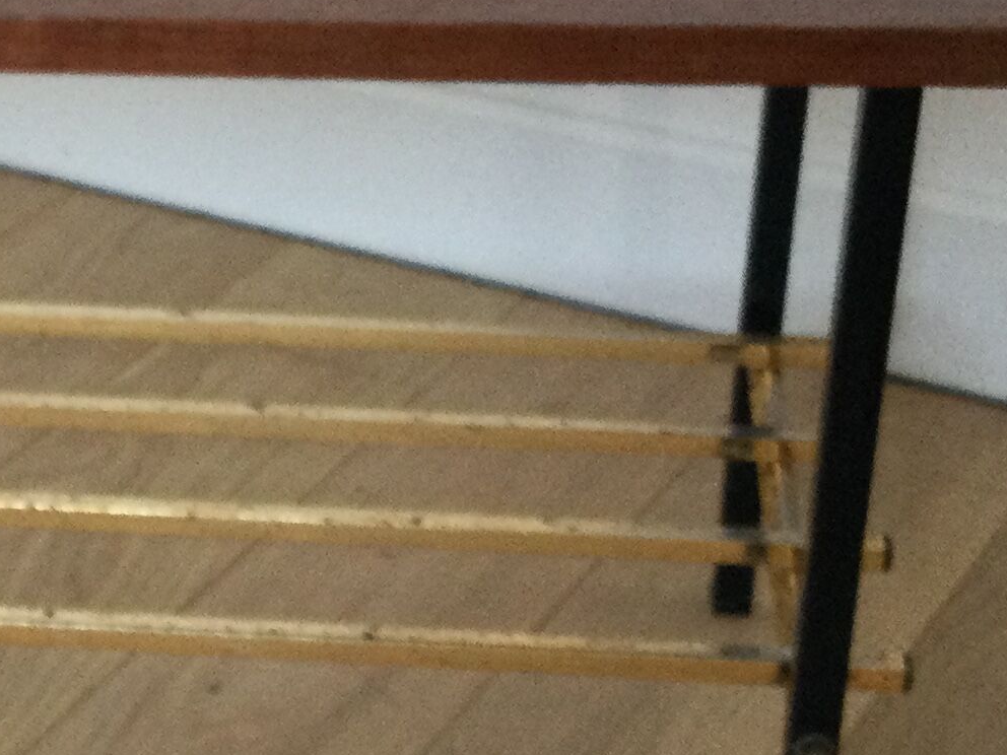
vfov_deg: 14.5
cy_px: 450
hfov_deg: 18.8
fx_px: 2967
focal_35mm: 102
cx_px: 23
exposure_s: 1/33
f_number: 2.4
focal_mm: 3.3
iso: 64
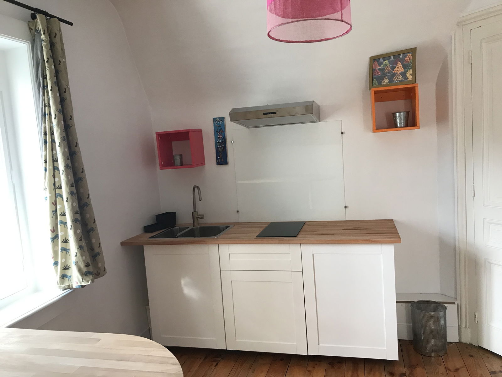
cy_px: 188
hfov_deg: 63.4
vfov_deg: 49.7
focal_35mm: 28
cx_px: 251
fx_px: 406
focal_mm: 3.99
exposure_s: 1/33
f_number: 1.8
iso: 32
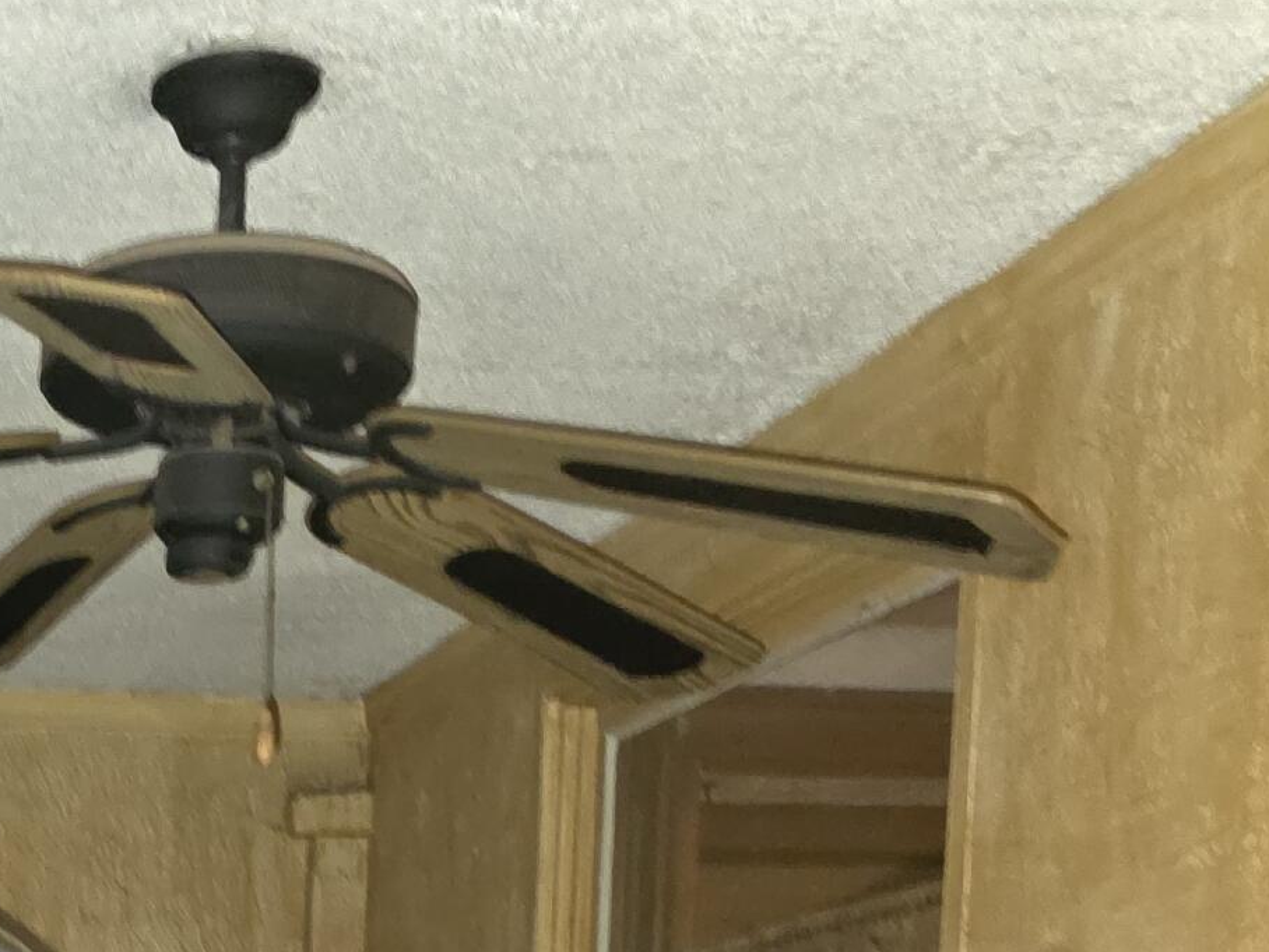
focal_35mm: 76
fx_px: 2786
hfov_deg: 23.4
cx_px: -274
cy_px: 1543
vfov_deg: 17.0
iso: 500
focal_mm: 6.3
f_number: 1.7
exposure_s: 1/12
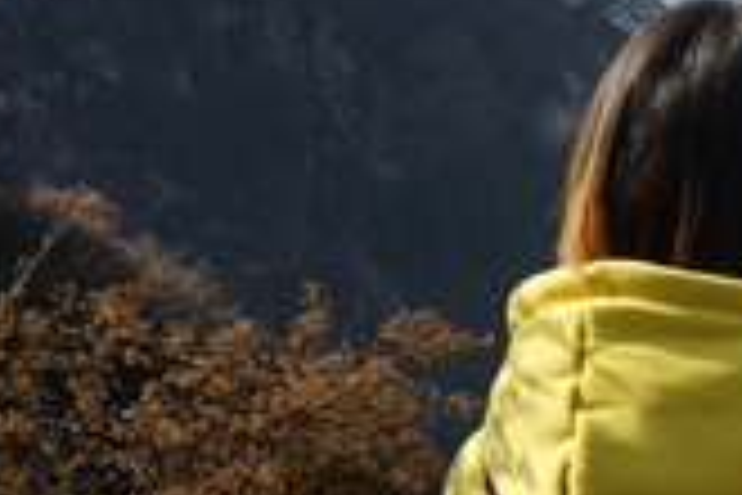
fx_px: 2906
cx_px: 1560
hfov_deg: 12.5
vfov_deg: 9.6
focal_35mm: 141
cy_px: 585
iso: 100
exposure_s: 1/80
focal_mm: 31
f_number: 14
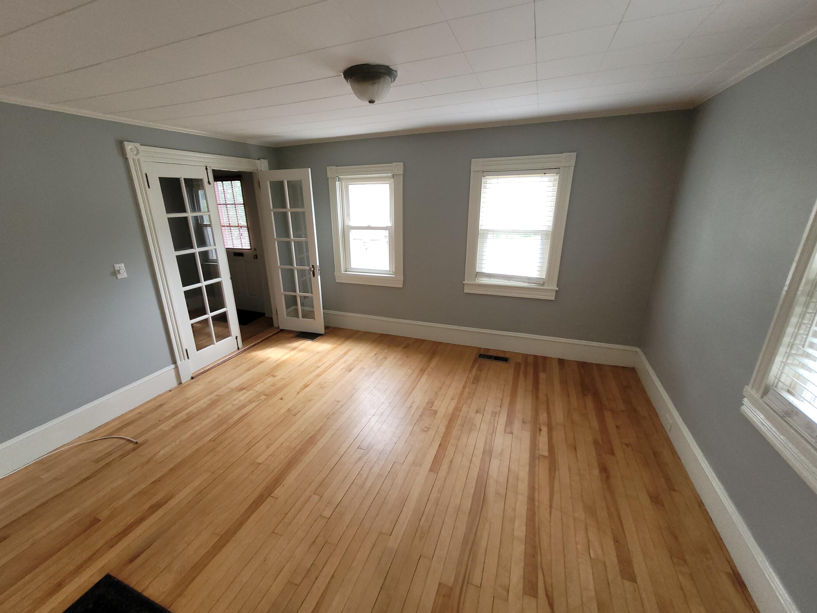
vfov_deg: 85.7
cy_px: 311
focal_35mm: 14
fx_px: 330
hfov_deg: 102.0
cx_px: 396
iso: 80
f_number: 2.2
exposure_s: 1/60
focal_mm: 1.74
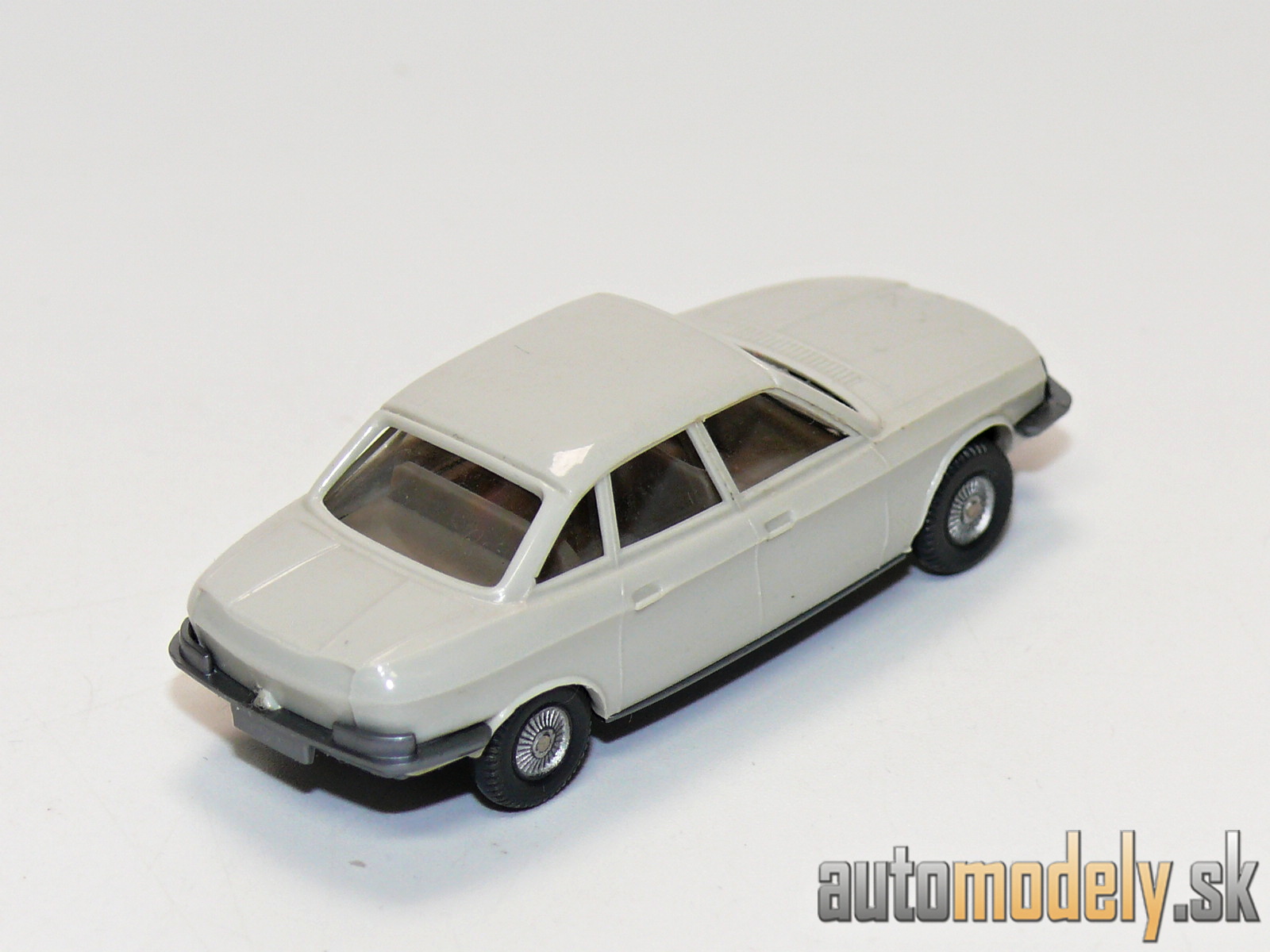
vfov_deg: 10.2
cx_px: 635
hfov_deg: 13.5
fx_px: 5356
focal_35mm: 146
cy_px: 476
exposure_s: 1/30
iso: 100
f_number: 4
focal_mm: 17.3
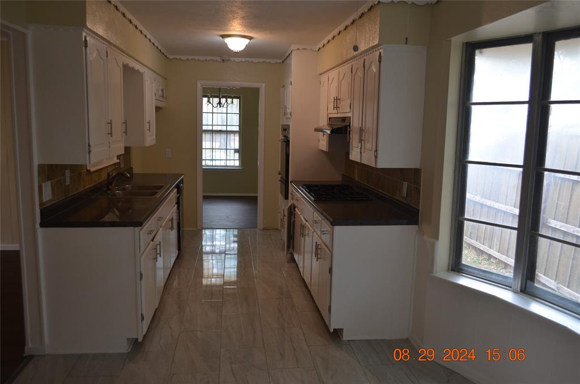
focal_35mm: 30
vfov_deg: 43.4
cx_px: 290
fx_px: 482
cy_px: 192
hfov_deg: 62.0
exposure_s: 1/100
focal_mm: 20
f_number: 5
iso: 400
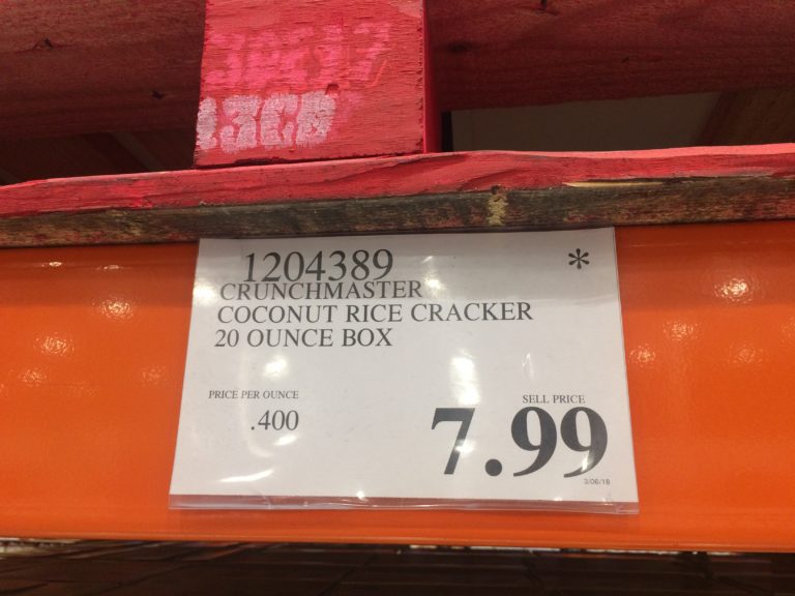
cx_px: 398
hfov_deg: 61.7
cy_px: 298
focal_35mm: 29
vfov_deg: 48.2
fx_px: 666
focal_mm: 4.15
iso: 80
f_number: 2.2
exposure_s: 1/30
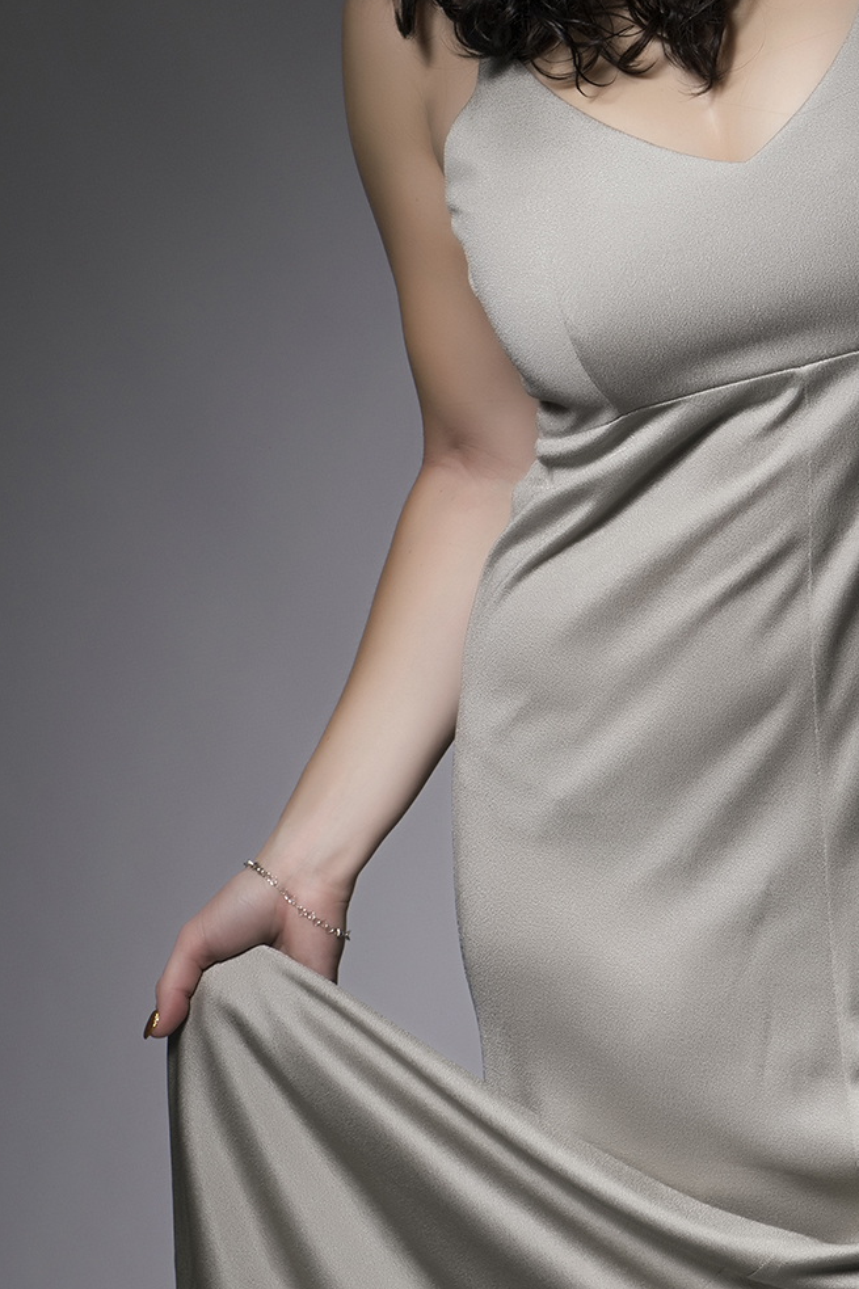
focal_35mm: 127
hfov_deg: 10.8
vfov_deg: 16.1
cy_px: 459
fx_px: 4547
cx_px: 696
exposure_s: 1/200
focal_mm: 52
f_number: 13
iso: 100
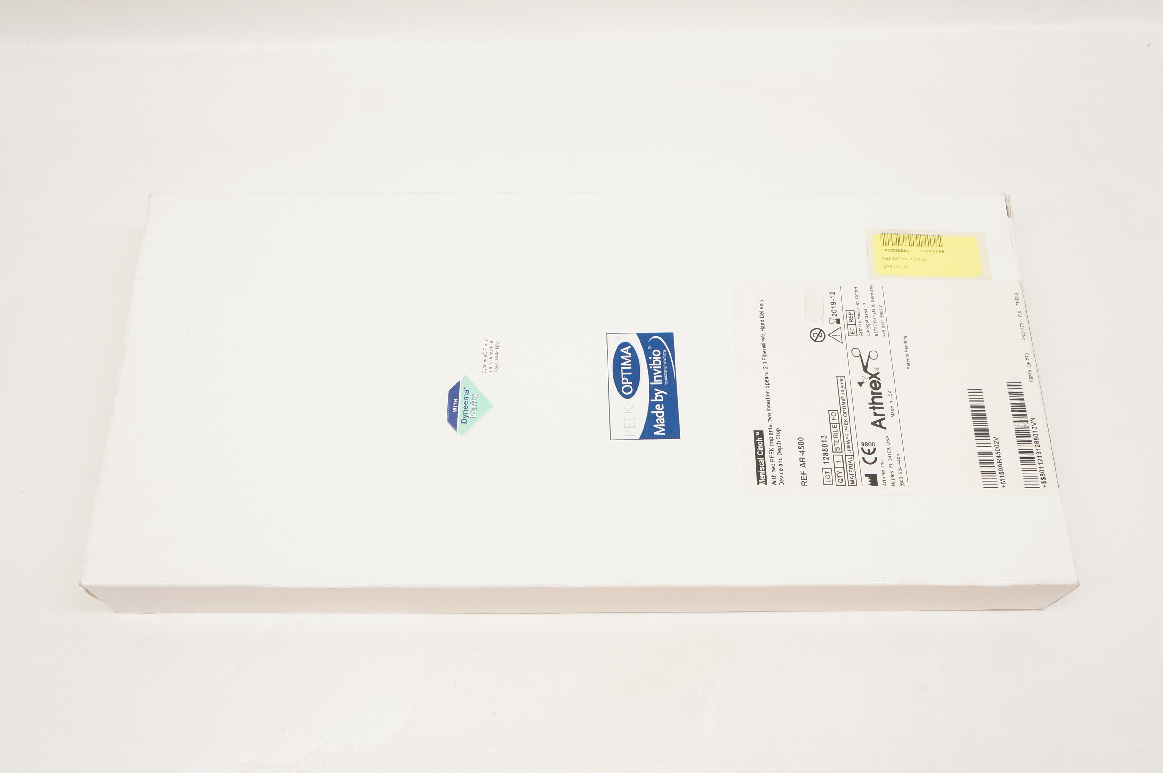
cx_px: 582
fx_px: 1065
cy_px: 386
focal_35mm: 33
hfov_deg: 57.3
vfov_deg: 39.9
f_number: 7.1
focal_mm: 22
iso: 800
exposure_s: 1/100
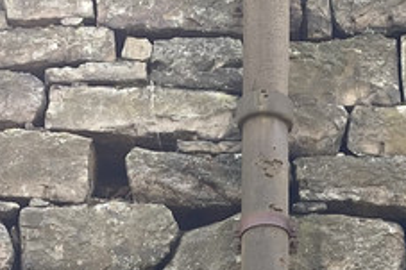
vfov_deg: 9.0
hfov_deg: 15.0
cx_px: 223
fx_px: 1544
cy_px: 653
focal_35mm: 137
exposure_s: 1/125
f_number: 1.8
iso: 20
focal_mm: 3.99
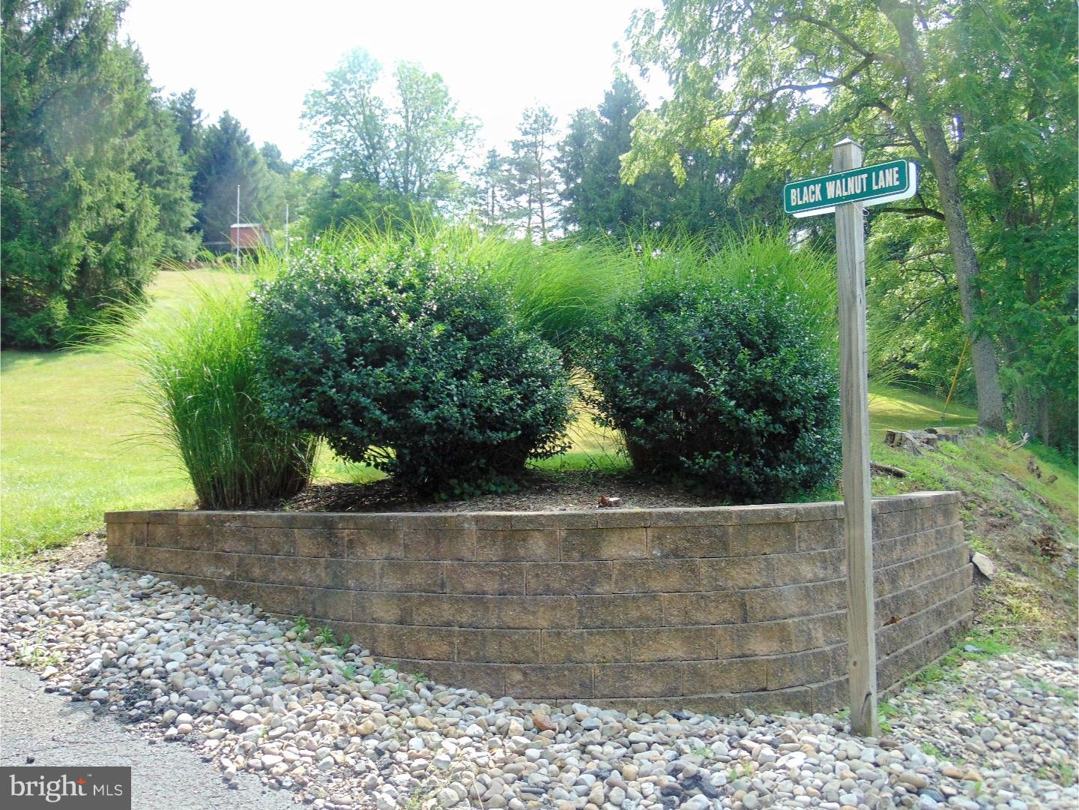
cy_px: 405
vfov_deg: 42.9
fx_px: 1029
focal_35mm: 33
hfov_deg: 55.4
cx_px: 540
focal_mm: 5.8
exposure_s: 1/250
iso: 80
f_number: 3.2
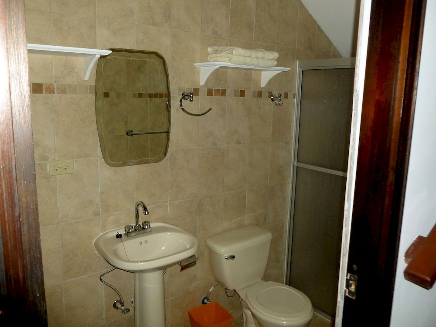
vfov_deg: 49.7
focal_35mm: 28
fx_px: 353
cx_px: 218
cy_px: 164
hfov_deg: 63.4
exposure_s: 1/60
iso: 200
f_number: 3.3
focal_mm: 5
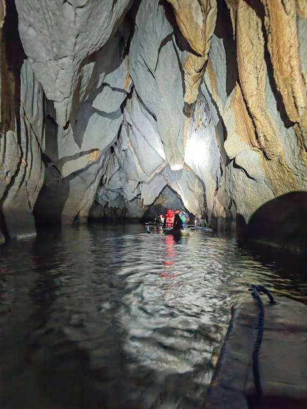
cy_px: 204
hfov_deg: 51.4
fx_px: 319
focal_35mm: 27
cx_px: 154
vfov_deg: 65.3
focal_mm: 7.62
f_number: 1.6
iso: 1600
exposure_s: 1/20
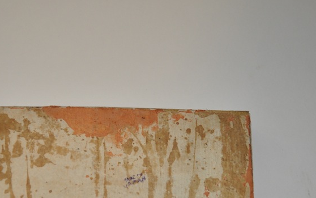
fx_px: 594
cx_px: 140
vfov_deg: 18.6
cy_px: 168
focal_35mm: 69
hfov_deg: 29.8
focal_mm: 28
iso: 400
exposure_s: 1/60
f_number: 3.5
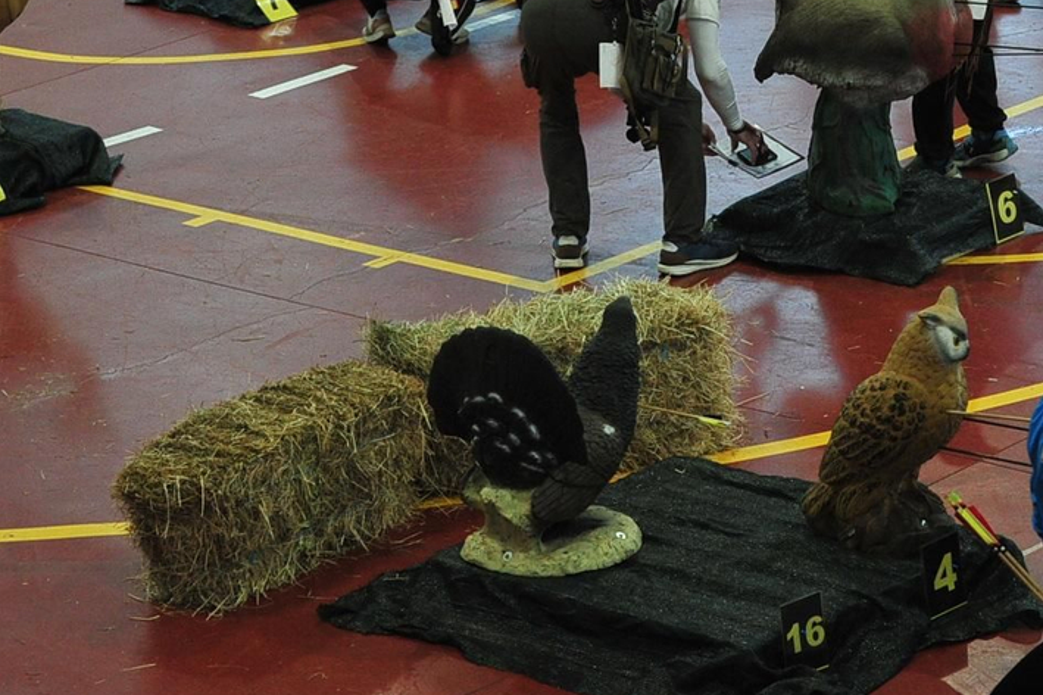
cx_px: 805
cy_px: 58
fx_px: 4575
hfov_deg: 13.0
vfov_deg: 8.6
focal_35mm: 158
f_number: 5.6
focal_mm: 70
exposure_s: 1/250
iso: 3200
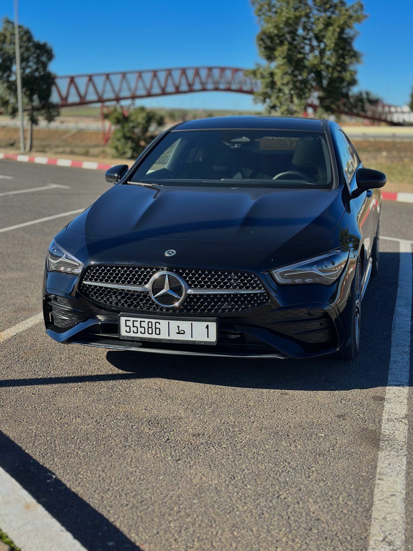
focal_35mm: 52
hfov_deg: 28.0
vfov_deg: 36.8
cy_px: 262
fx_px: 827
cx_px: 220
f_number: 1.78
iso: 80
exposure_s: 1/3257
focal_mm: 6.86
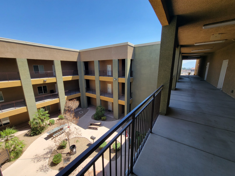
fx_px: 88
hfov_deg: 106.2
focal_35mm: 13
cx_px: 118
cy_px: 88
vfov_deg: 89.9
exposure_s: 1/722
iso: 50
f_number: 2.2
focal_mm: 2.2
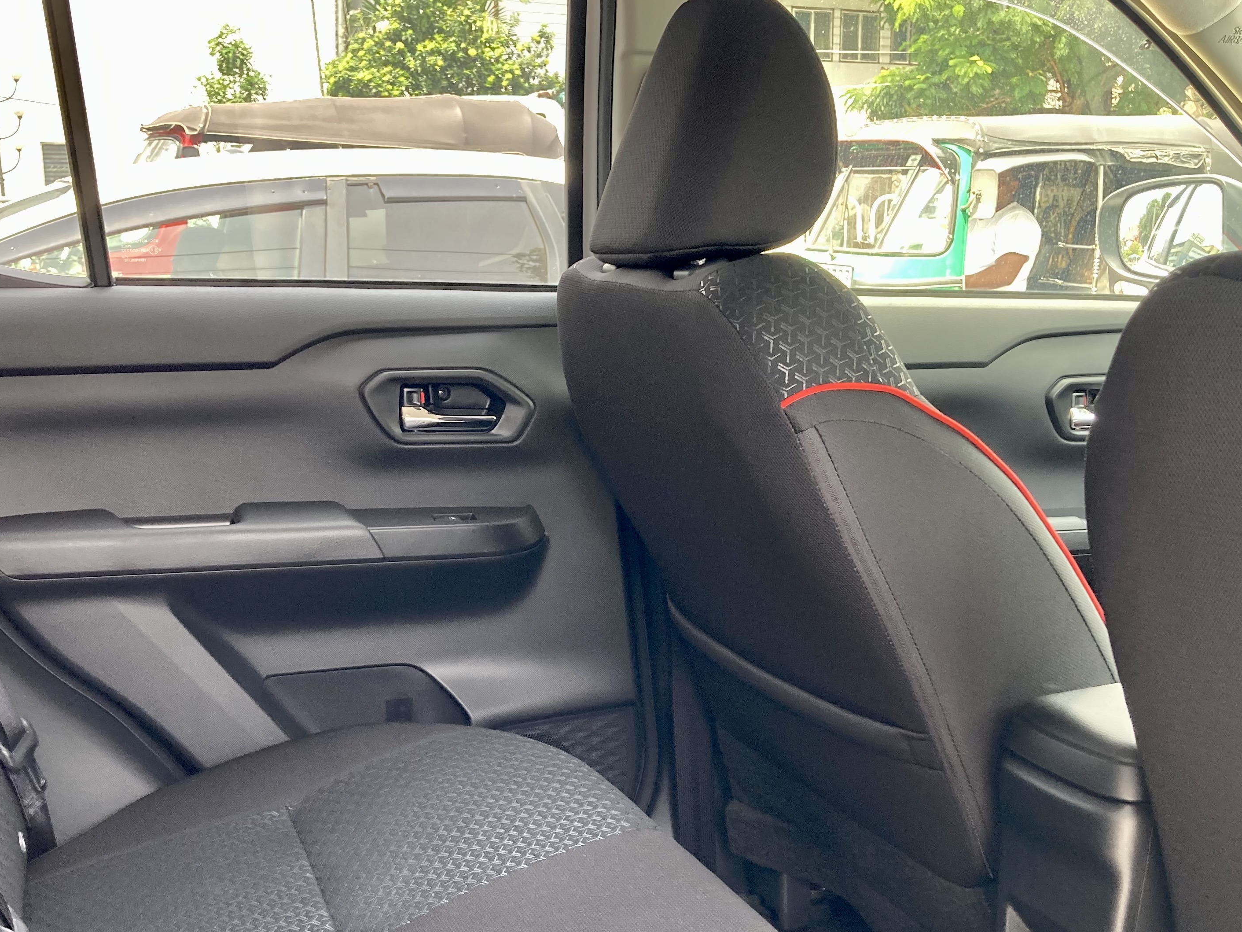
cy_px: 585
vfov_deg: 35.8
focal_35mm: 40
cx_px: 621
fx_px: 1435
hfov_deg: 46.8
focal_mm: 3.99
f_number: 1.8
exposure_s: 1/97
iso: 80
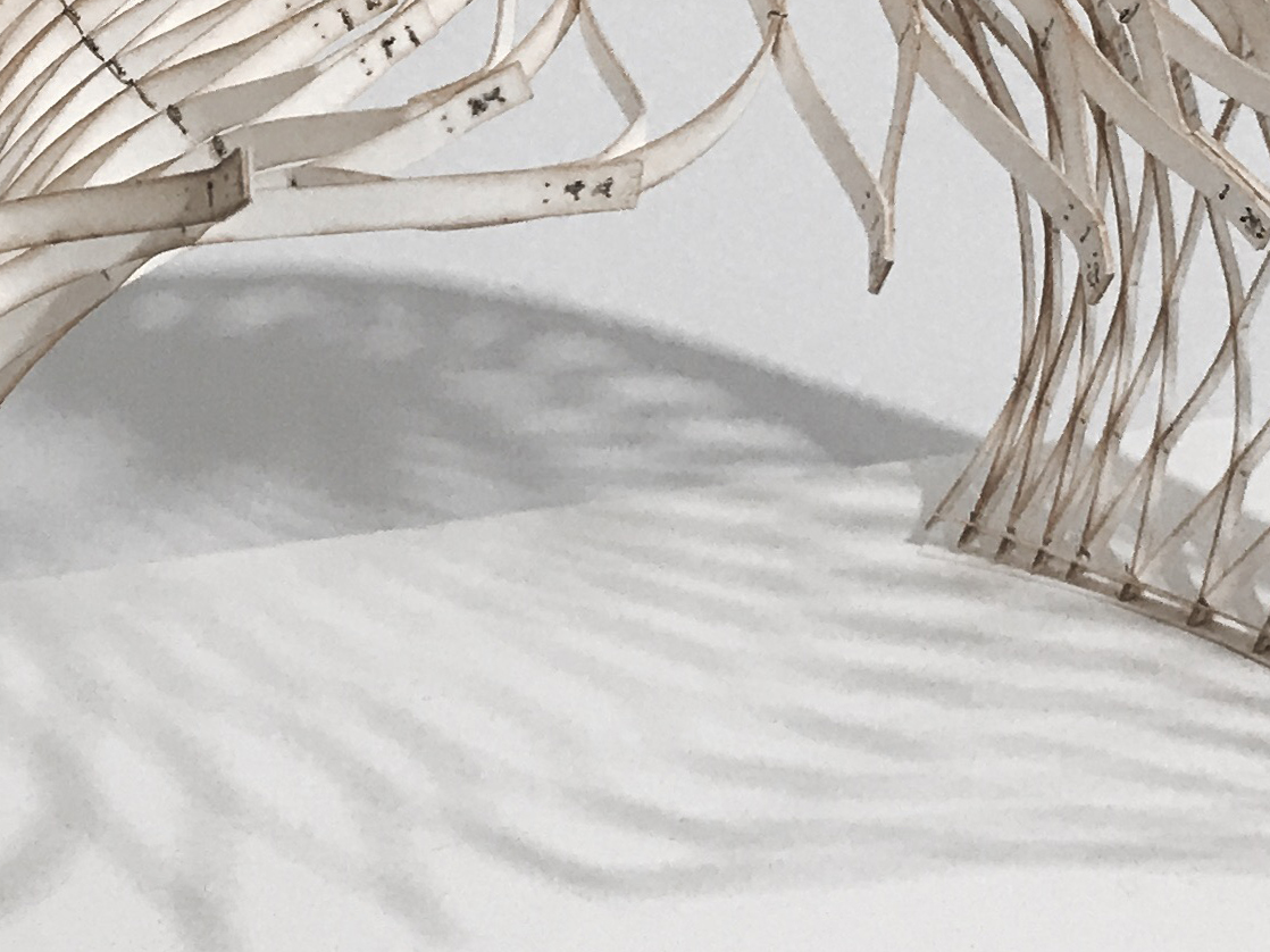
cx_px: 210
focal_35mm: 101
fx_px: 3705
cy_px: 267
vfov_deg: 14.6
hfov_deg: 19.2
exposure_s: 1/30
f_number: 1.8
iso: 25
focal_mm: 3.99
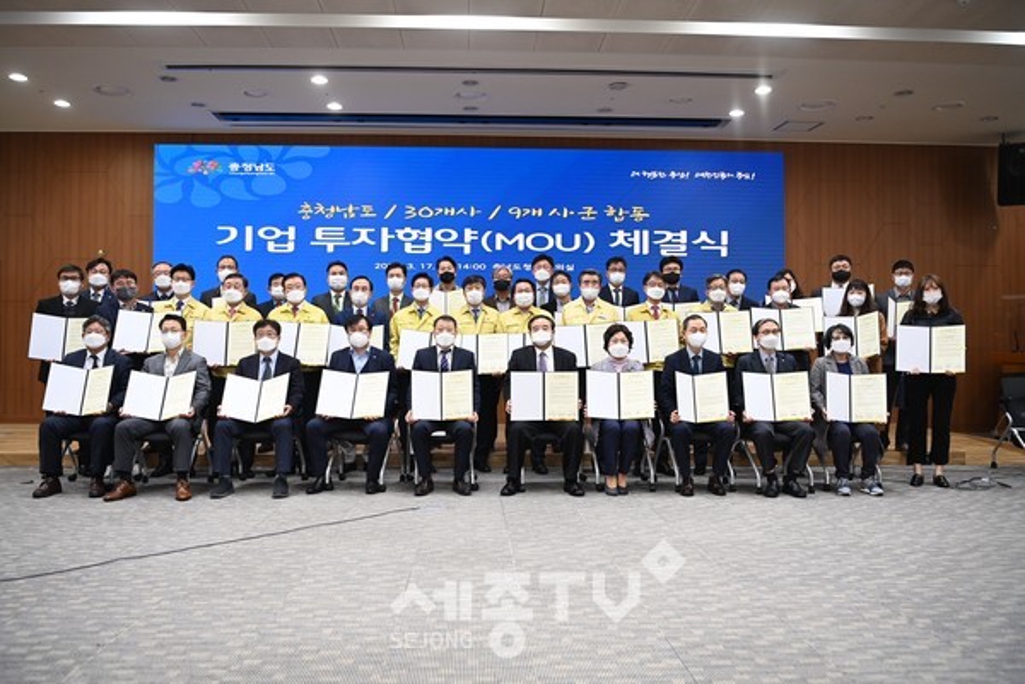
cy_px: 342
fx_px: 826
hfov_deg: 63.7
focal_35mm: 29
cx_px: 512
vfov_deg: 45.0
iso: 1250
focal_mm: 29
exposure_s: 1/125
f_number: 3.2
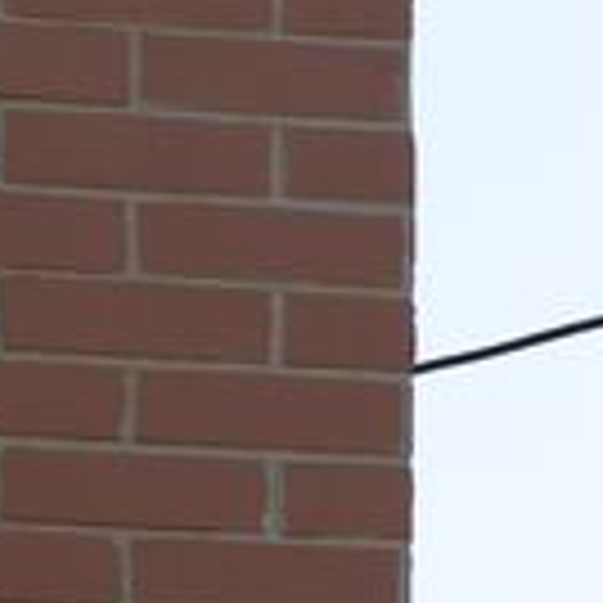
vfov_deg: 4.7
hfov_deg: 4.7
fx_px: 7331
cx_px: -40
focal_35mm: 372
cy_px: 292
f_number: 6
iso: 50
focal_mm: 35.9
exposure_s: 1/215
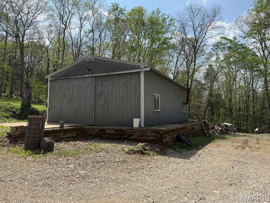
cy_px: 98
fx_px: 195
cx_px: 132
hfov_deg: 69.4
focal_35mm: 25
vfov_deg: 54.9
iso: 80
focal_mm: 6.76
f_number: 1.78
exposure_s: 1/4405
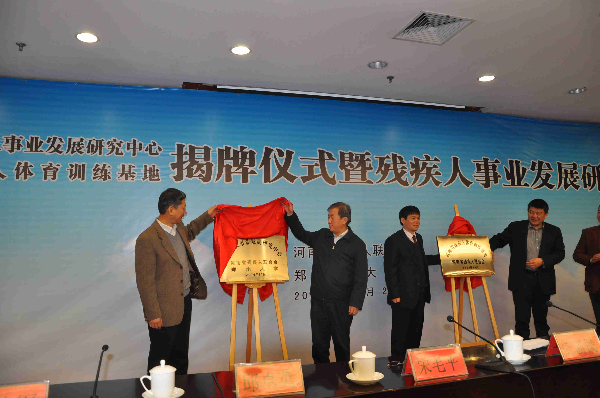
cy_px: 199
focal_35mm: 27
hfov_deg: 67.4
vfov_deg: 47.8
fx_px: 449
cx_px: 300
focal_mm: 18
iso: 800
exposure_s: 1/100
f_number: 3.5
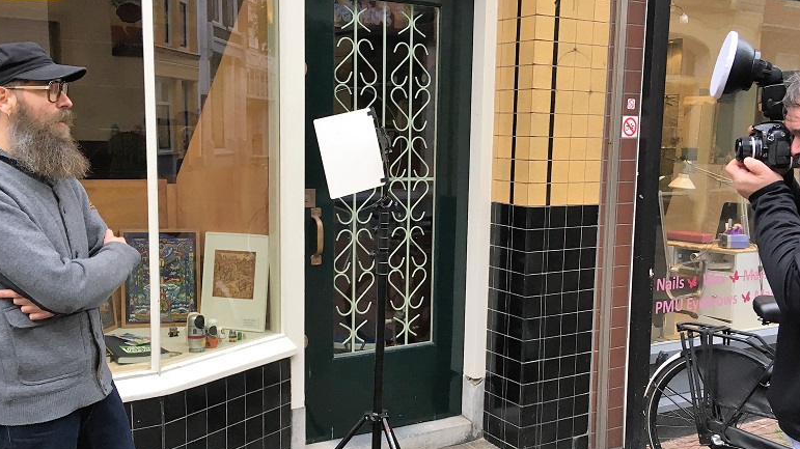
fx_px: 869
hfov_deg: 49.4
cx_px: 421
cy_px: 254
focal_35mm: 41
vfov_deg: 28.9
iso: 64
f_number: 2.2
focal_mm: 4.15
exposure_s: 1/33
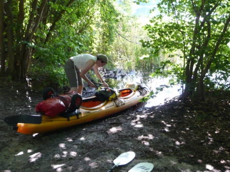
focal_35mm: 45
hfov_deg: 42.1
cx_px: 115
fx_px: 299
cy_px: 86
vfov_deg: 32.2
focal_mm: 7.4
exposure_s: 1/60
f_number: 3.5
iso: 200
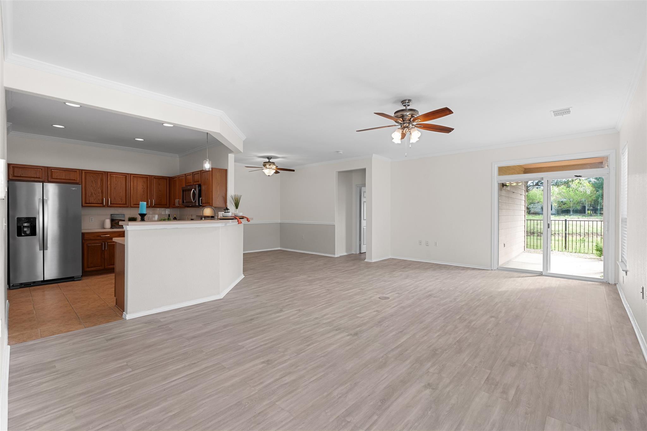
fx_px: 288
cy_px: 216
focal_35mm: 16
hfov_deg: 96.7
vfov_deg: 73.7
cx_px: 324
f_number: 9
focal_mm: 16
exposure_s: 1/3
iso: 400
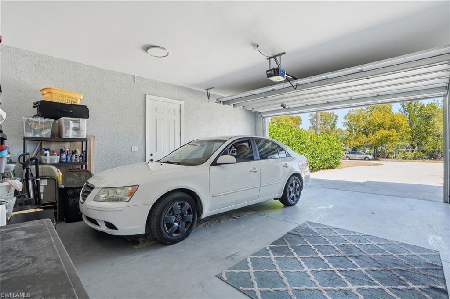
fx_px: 200
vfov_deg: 73.7
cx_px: 225
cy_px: 150
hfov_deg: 96.8
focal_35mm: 16
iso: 400
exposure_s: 1/200
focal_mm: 16
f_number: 9
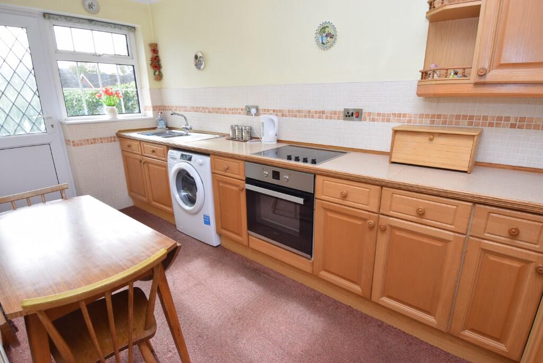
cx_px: 272
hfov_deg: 90.0
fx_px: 272
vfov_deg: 67.5
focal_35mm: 18
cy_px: 182
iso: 400
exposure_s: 1/200
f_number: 7.1
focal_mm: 12
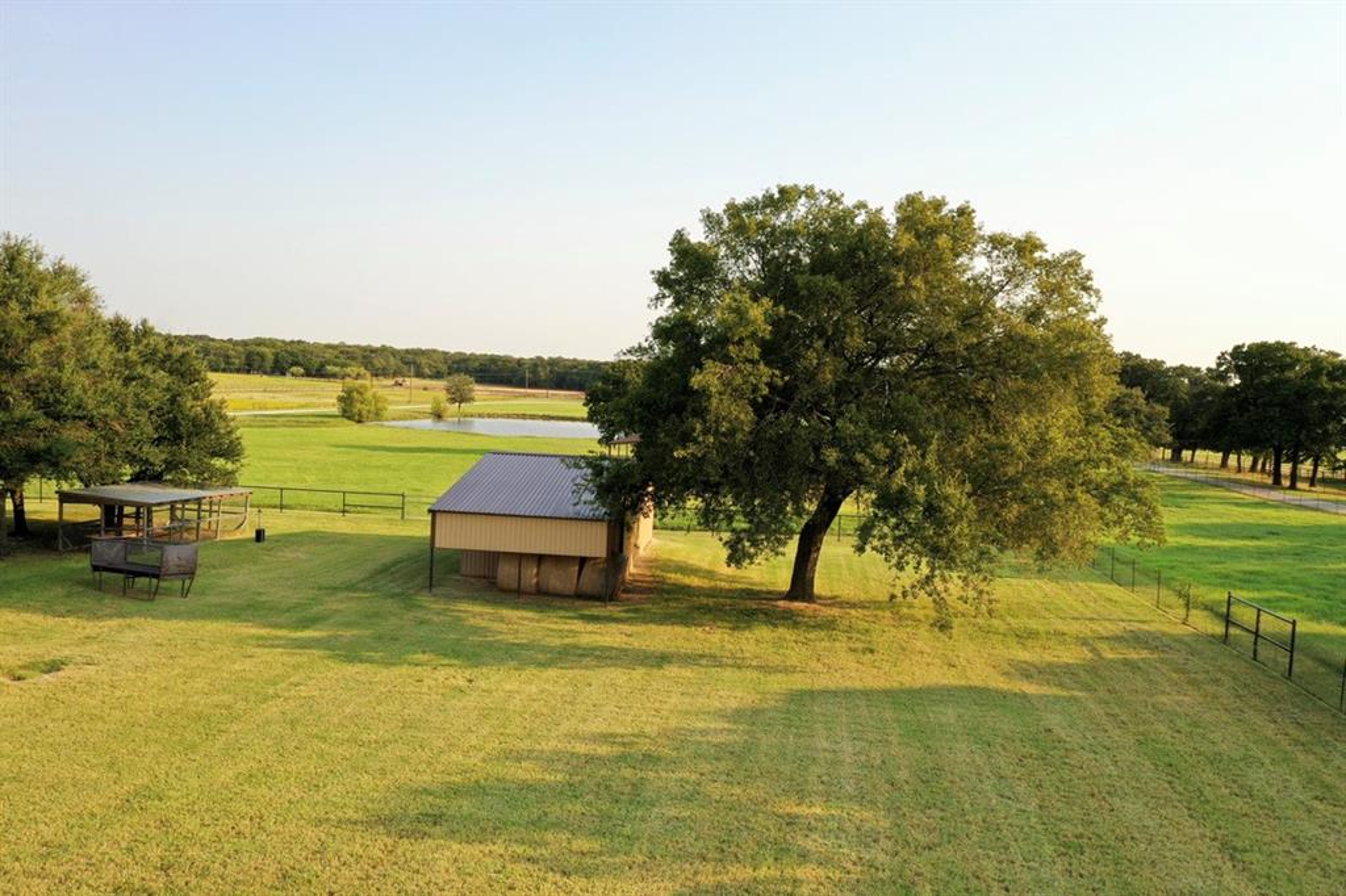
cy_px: 448
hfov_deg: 65.5
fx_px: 1046
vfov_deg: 46.4
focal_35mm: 28
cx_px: 673
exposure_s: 1/15
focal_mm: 10.26
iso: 100
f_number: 7.1
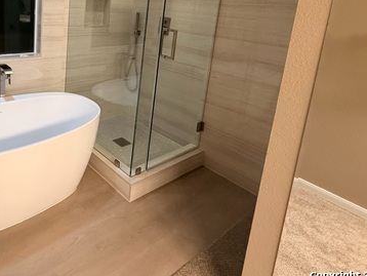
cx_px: 64
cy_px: 47
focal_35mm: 25
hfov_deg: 62.3
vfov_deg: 50.8
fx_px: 265
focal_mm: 2.22
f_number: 2.2
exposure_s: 1/60
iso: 400
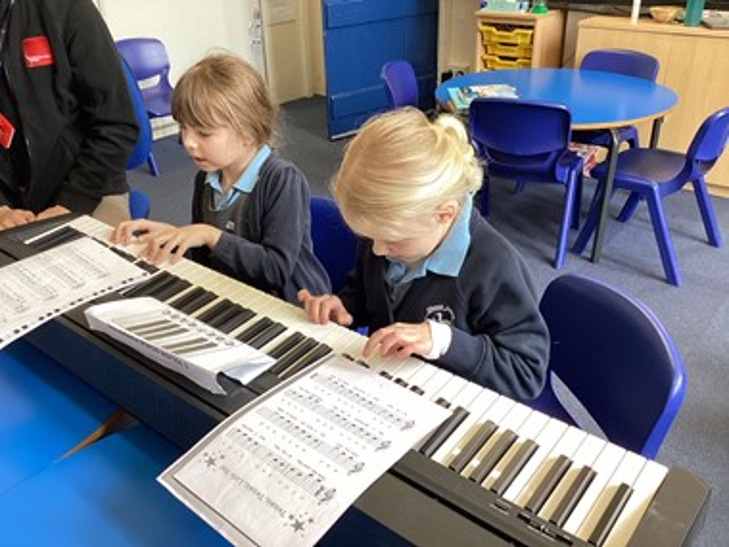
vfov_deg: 45.4
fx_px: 653
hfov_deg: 58.4
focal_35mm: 31
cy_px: 274
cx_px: 364
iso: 100
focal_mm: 3.3
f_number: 2.4
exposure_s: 1/50
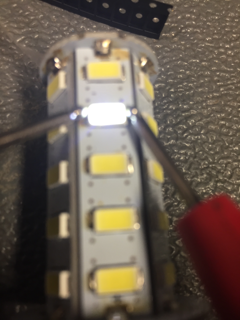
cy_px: 160
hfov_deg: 48.2
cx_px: 120
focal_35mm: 29
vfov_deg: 61.7
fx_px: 268
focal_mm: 4.15
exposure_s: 1/30
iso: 80
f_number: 2.2
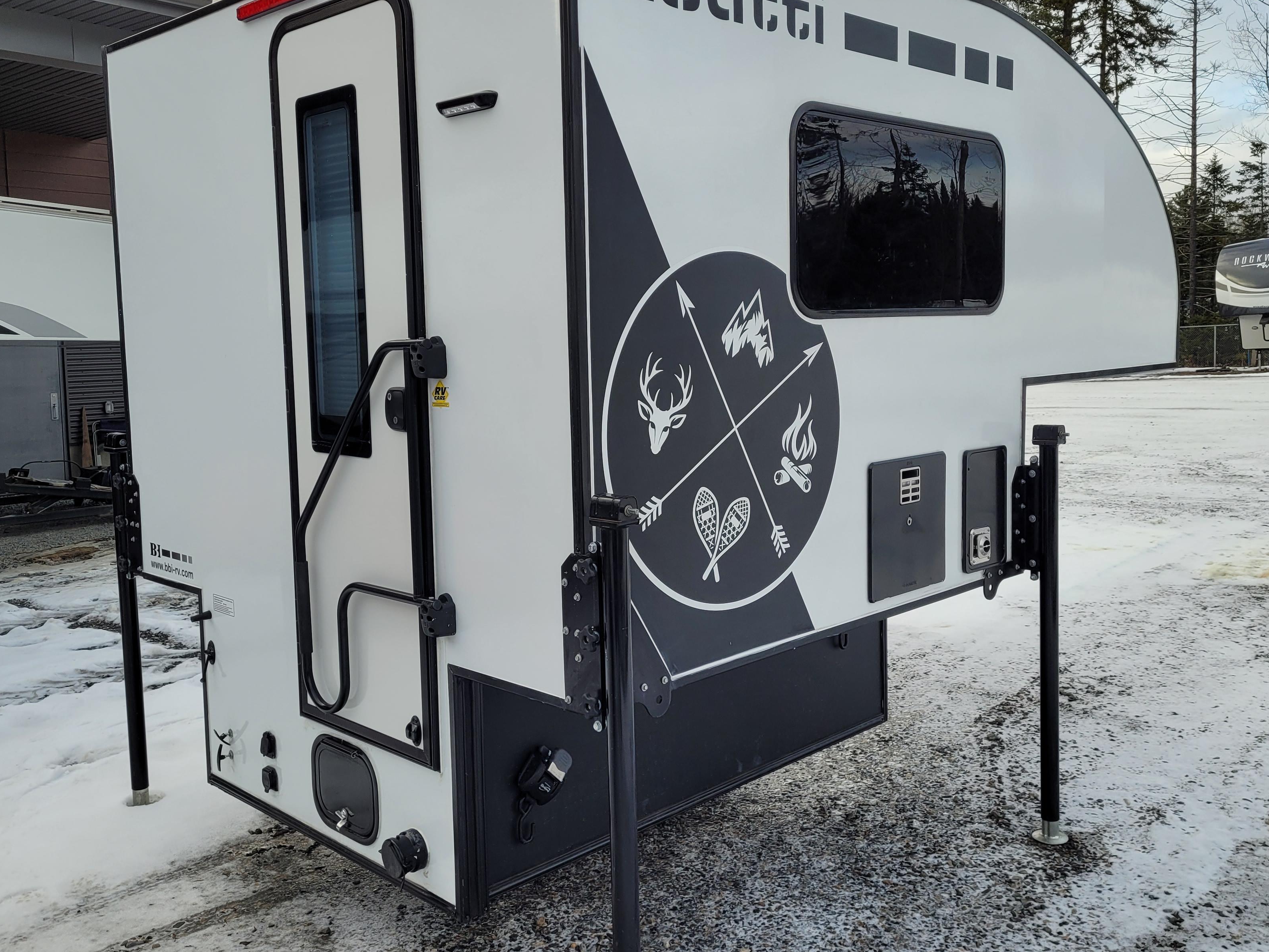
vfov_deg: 42.9
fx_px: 1210
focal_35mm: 33
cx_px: 650
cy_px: 428
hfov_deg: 55.3
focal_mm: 5.4
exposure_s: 1/829
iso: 40
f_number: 1.8
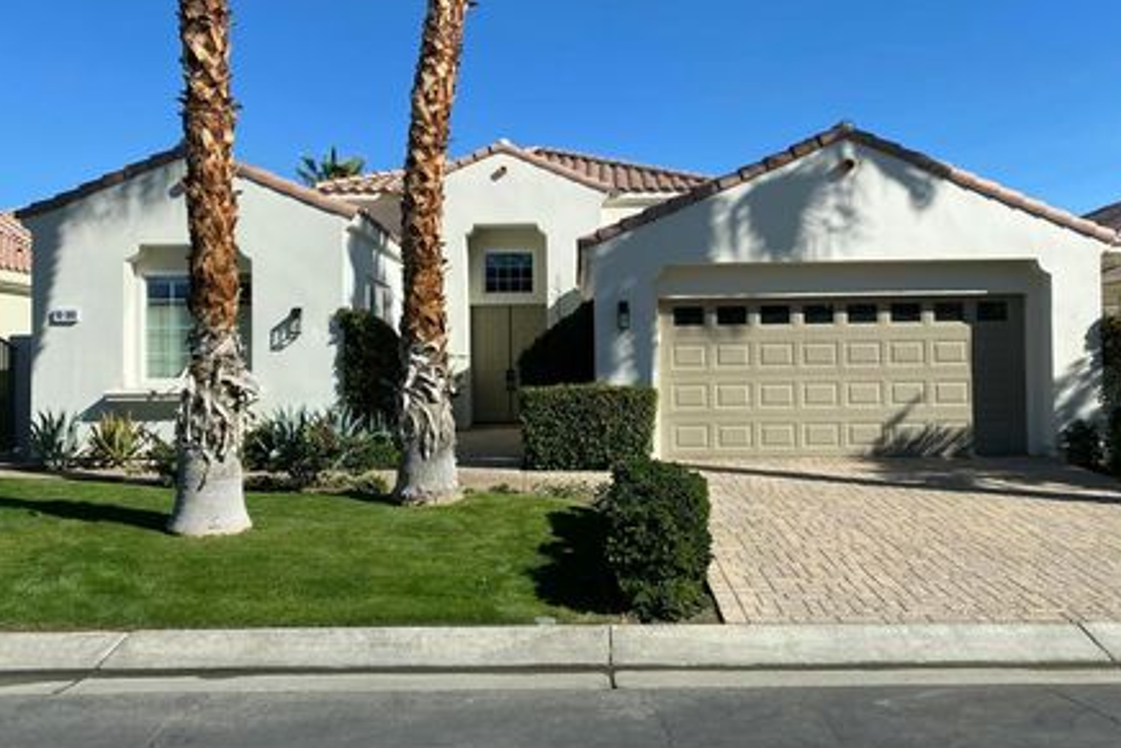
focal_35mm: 31
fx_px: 966
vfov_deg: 42.3
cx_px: 602
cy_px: 359
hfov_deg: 60.2
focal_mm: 4.25
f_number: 1.8
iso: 32
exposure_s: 1/3040
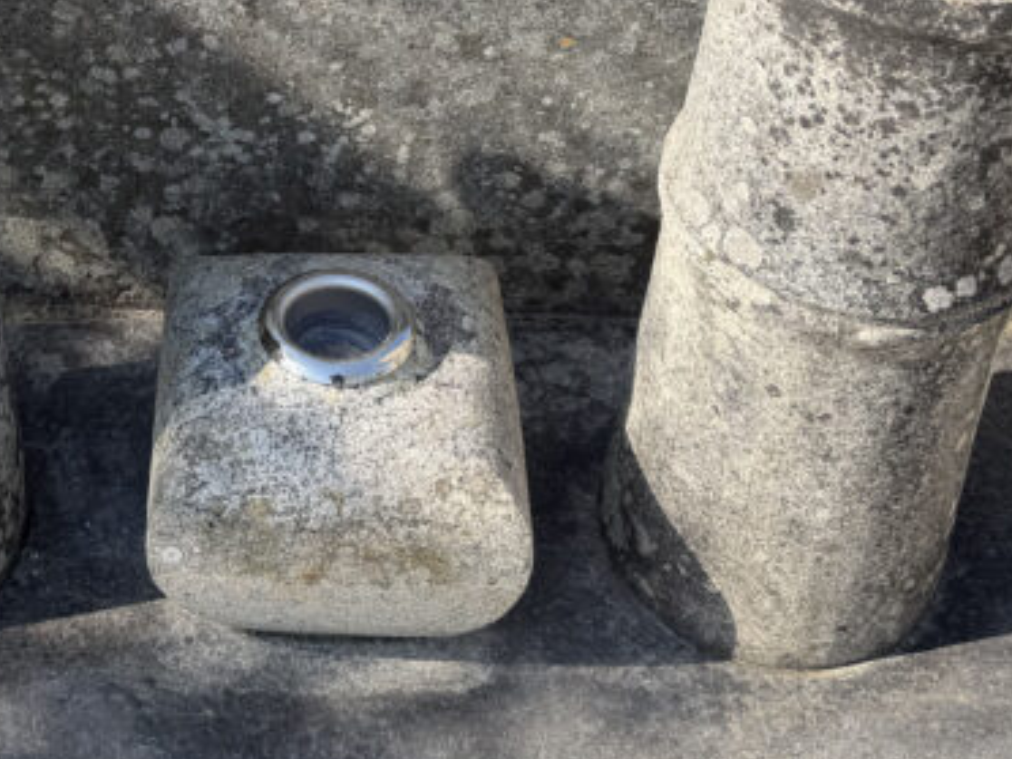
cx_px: 220
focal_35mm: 66
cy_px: 14
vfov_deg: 21.5
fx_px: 1930
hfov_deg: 28.8
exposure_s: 1/1901
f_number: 1.78
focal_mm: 6.76
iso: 80
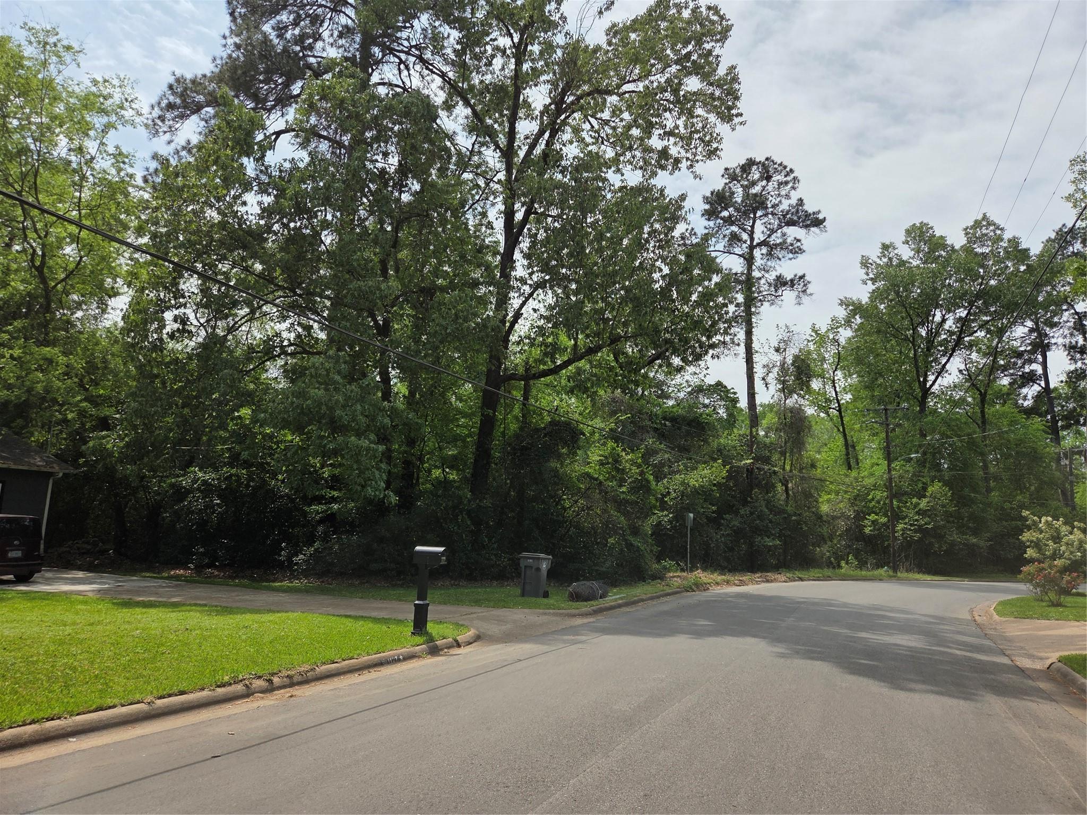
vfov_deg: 58.9
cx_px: 544
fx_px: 722
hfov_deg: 73.9
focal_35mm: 23
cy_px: 408
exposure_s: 1/6839
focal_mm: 5.4
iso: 80
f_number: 1.8
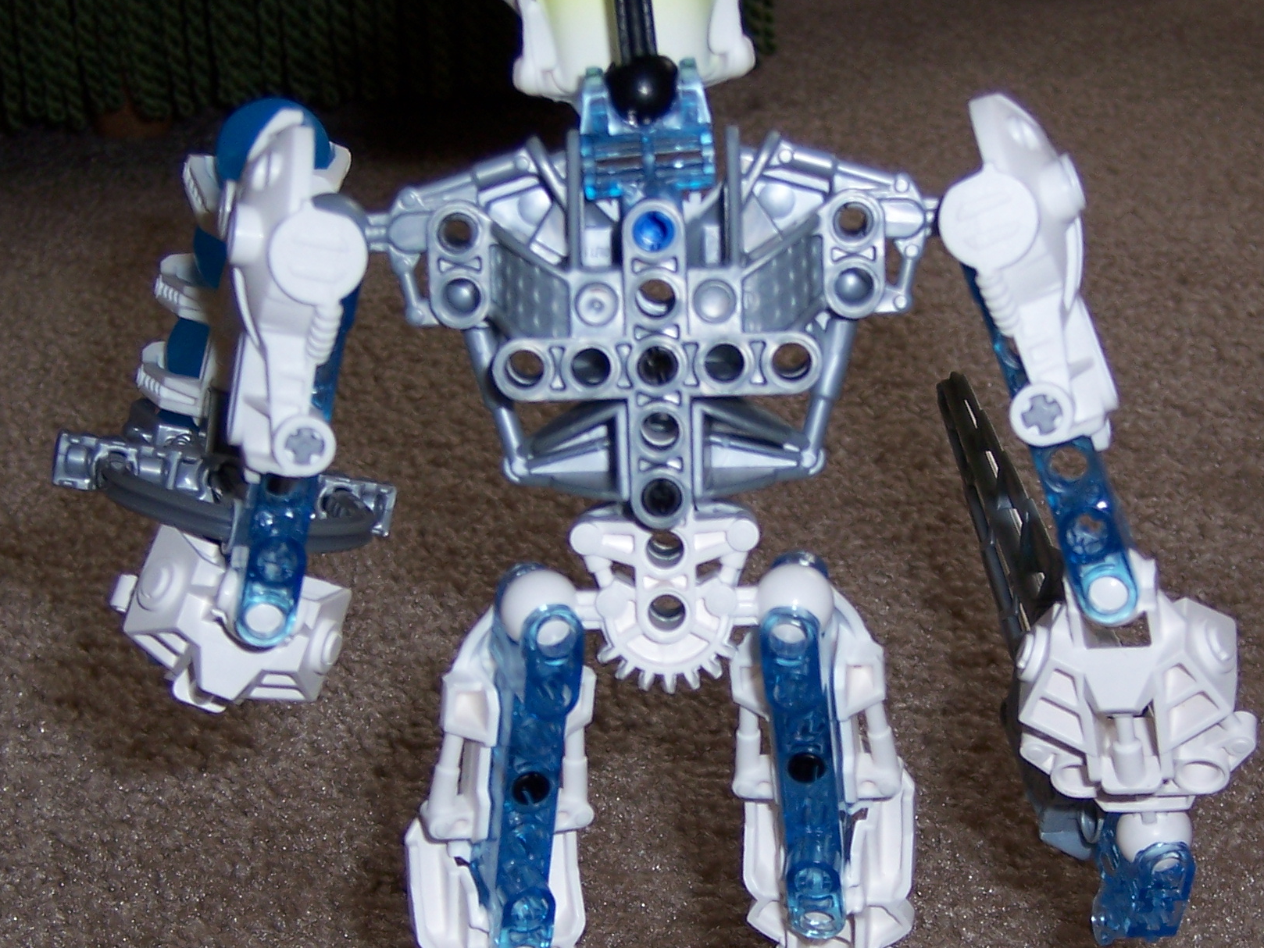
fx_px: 2849
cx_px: 642
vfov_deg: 18.8
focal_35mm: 78
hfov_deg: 25.0
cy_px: 658
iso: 80
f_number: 3.4
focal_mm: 8.2
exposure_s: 1/60
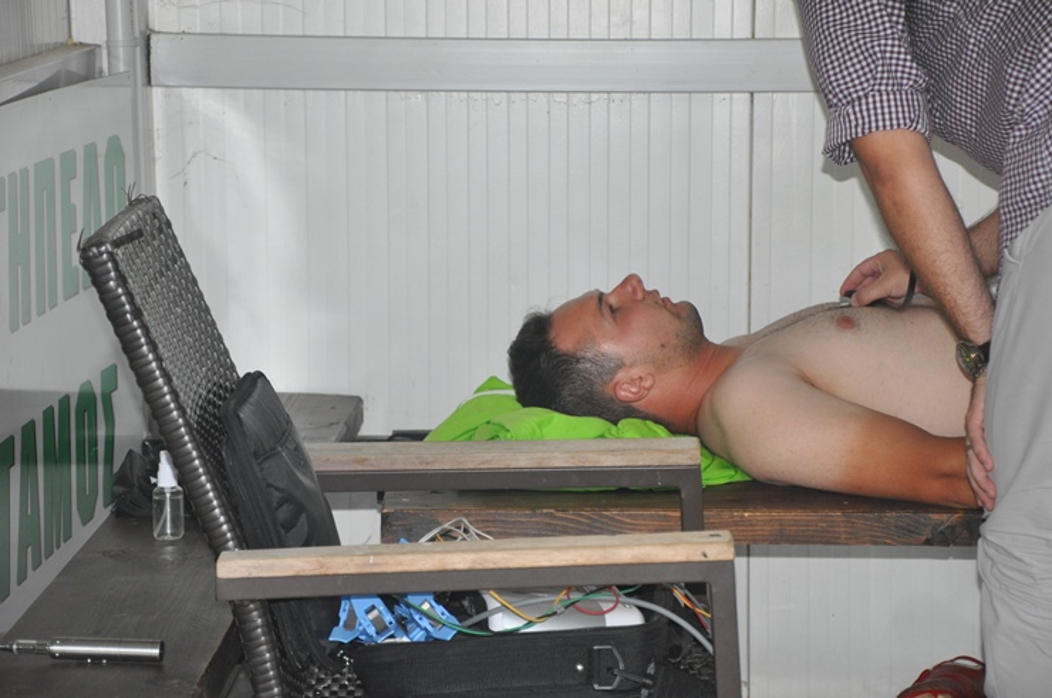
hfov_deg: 19.5
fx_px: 3064
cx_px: 526
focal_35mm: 105
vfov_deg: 13.0
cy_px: 349
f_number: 5.3
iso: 800
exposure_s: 1/60
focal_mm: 70
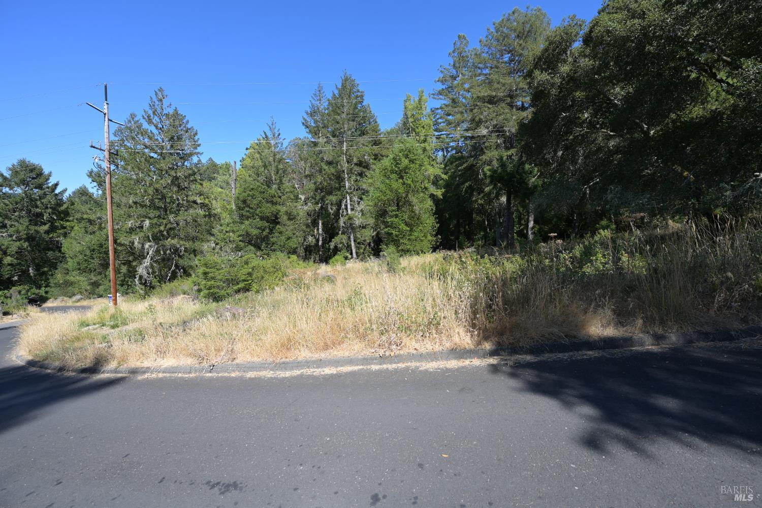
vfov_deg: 81.2
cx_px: 381
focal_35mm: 14
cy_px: 254
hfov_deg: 104.3
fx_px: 296
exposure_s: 1/800
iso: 200
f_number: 5
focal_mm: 14
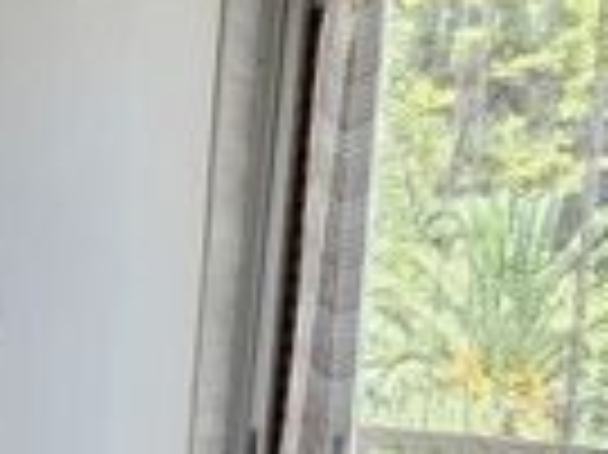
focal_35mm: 68
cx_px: -29
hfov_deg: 26.7
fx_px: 1193
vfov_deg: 19.8
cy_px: 598
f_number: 2.2
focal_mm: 2.2
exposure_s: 1/101
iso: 50
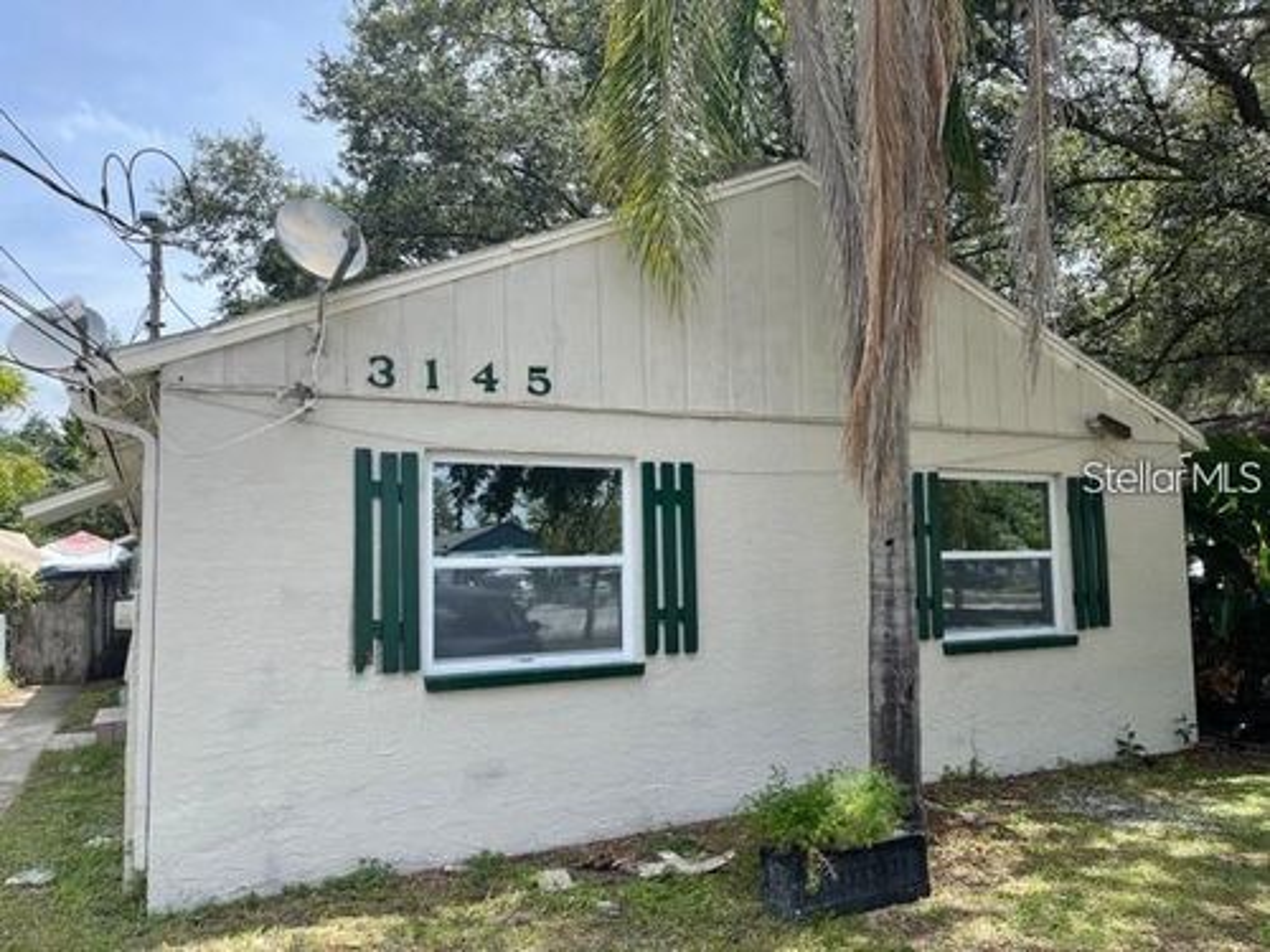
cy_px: 476
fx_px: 954
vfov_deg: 53.1
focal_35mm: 26
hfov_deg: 67.3
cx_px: 635
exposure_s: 1/1339
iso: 32
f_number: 1.6
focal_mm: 5.1
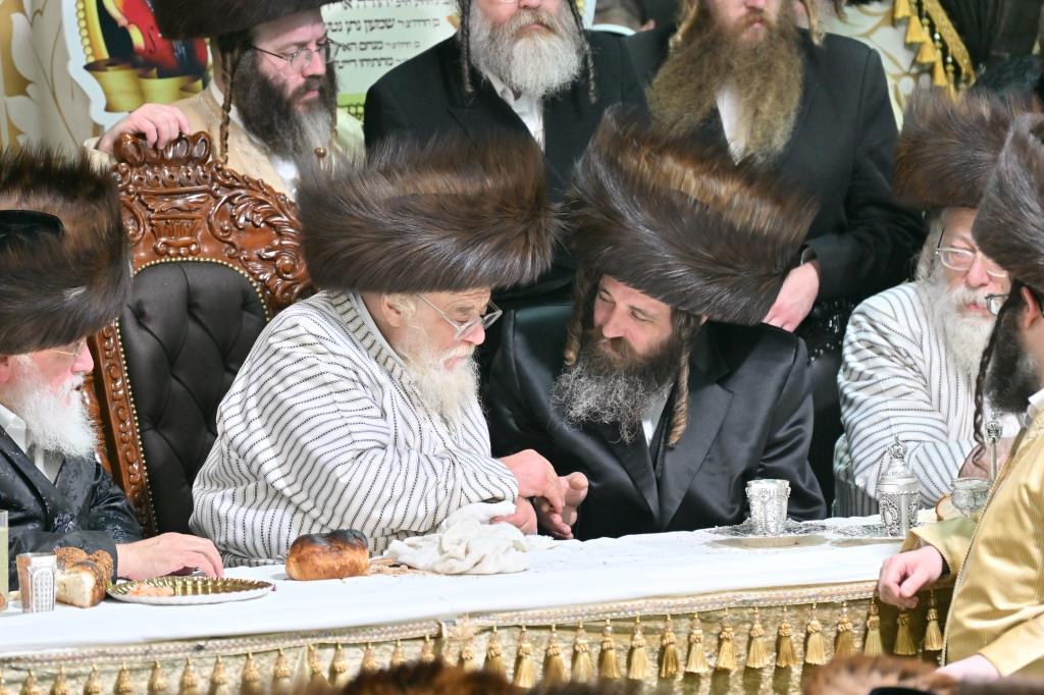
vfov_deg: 4.6
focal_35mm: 300
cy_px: 348
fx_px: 8697
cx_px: 522
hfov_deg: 6.9
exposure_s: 1/200
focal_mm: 200
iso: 400
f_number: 2.8
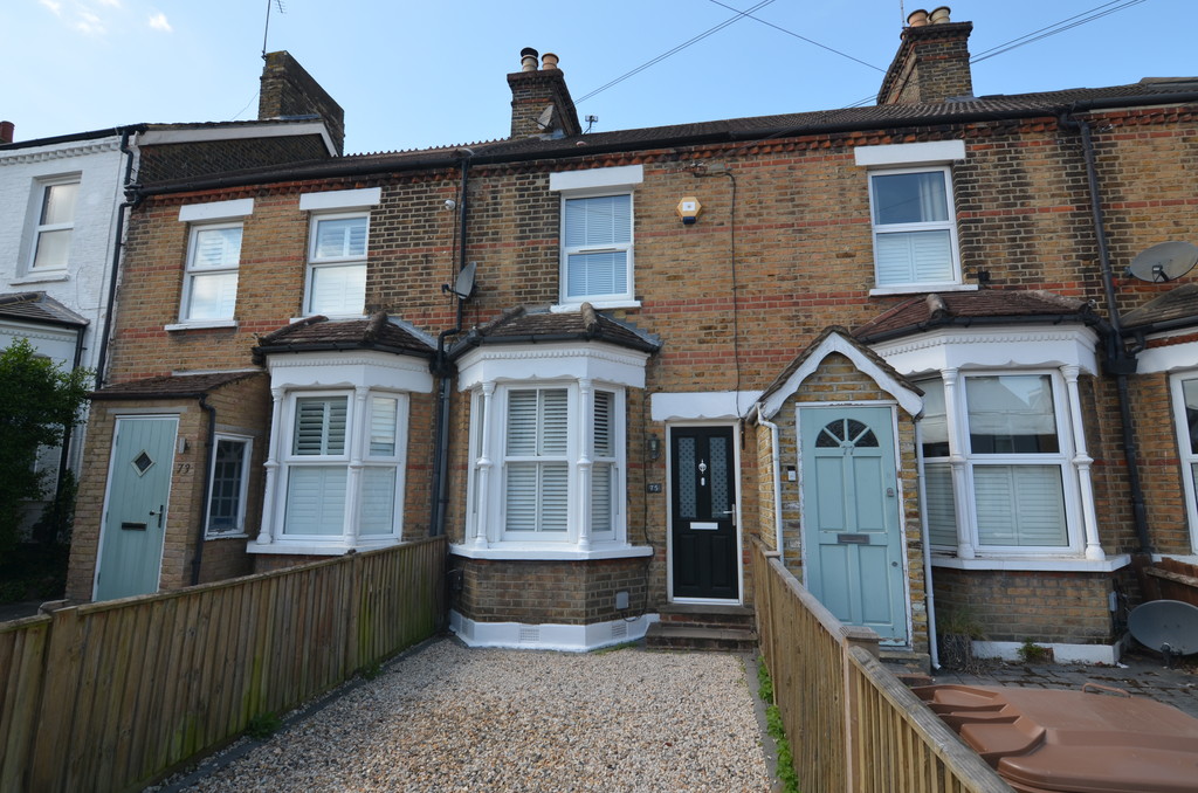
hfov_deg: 90.1
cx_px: 599
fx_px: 598
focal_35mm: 18
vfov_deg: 67.1
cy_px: 396
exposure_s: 1/250
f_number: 8
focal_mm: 12
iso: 200
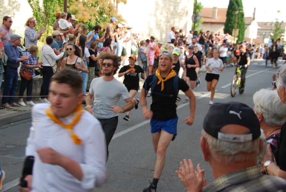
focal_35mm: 66
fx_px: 526
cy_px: 96
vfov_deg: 20.7
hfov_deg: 30.4
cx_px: 143
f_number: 5.6
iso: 100
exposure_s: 1/125
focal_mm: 44
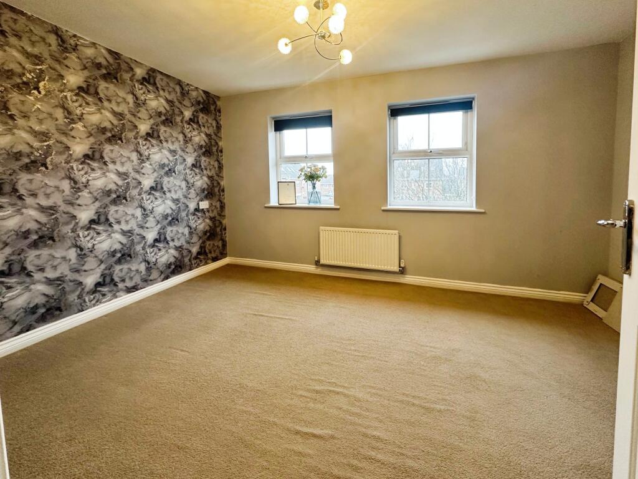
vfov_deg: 85.7
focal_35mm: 14
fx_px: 258
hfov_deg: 102.1
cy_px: 240
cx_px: 319
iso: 200
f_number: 2.2
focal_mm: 2.22
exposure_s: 1/50
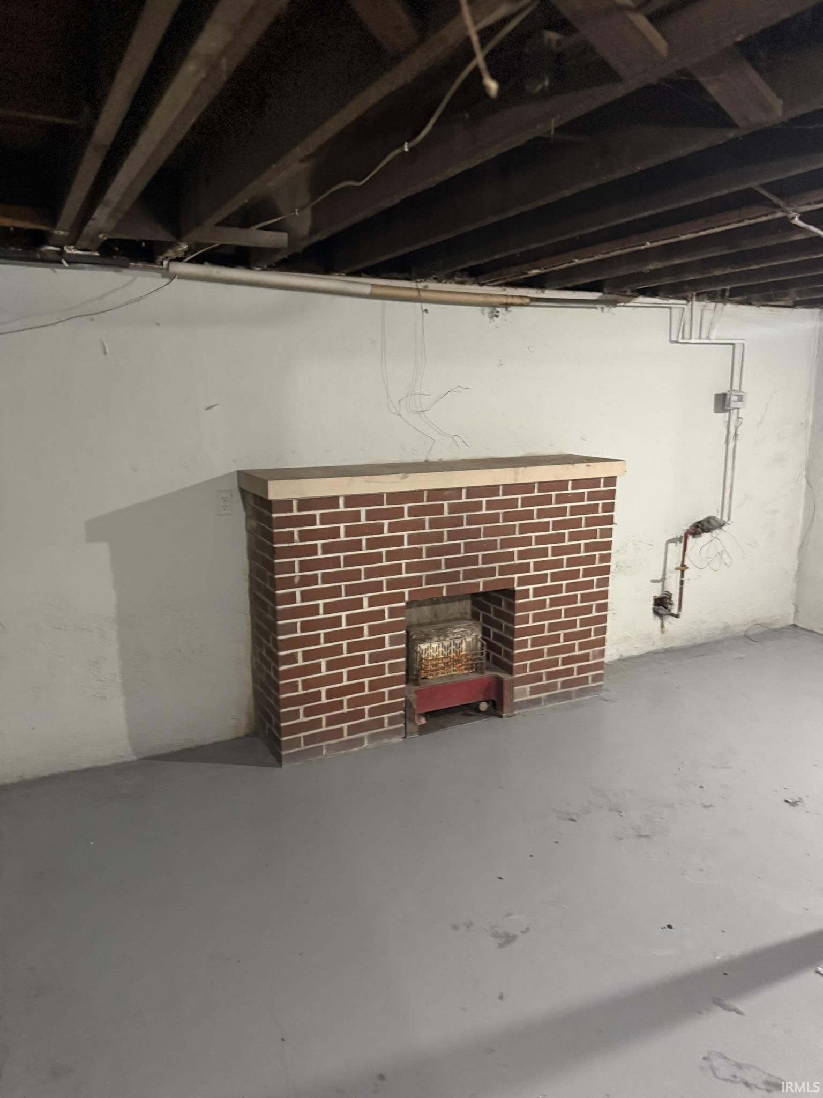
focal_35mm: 24
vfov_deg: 71.6
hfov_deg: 56.8
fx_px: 761
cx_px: 412
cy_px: 549
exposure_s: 1/30
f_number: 1.78
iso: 800
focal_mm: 6.76
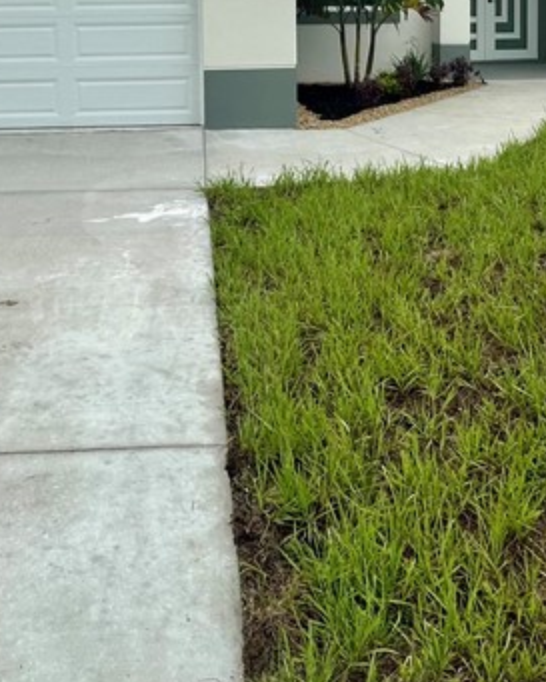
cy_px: 52
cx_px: 226
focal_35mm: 41
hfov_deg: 36.4
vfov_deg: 40.9
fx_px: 828
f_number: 2.2
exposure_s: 1/2618
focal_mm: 2.22
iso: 50
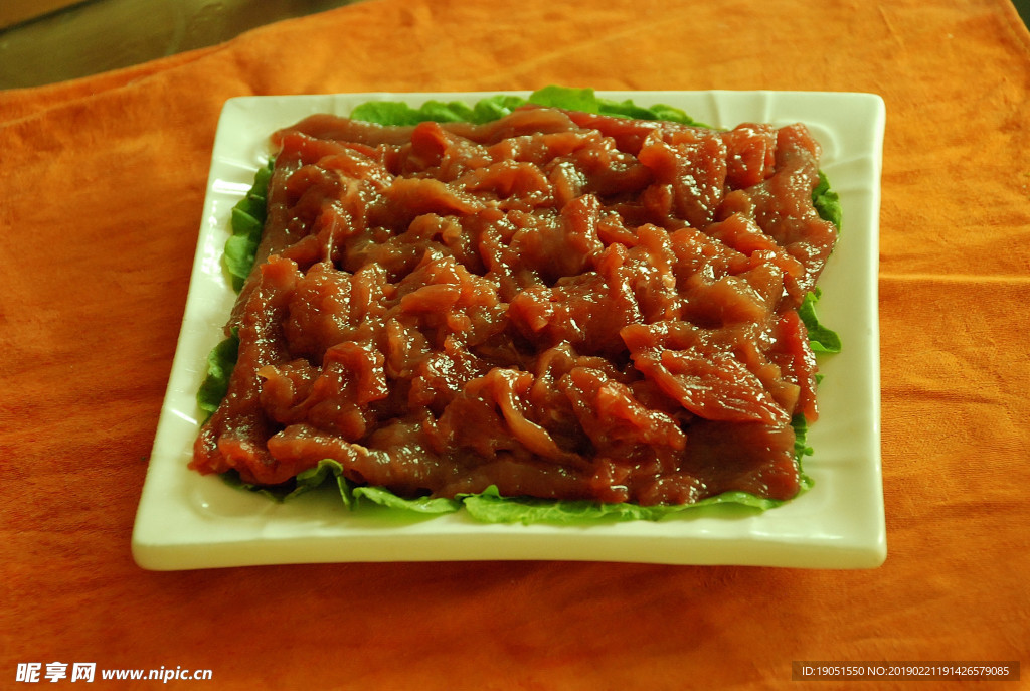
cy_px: 346
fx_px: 3870
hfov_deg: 15.2
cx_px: 515
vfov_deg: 10.2
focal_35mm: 135
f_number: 5.6
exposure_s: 1/100
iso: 800
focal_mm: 90
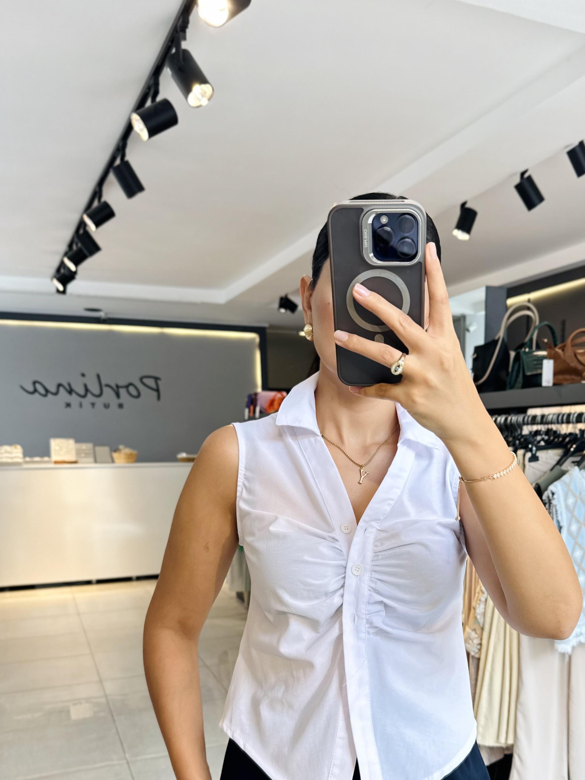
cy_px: 518
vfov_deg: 55.7
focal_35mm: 32
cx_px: 369
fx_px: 721
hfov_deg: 43.8
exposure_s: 1/121
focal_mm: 6.86
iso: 100
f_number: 1.78
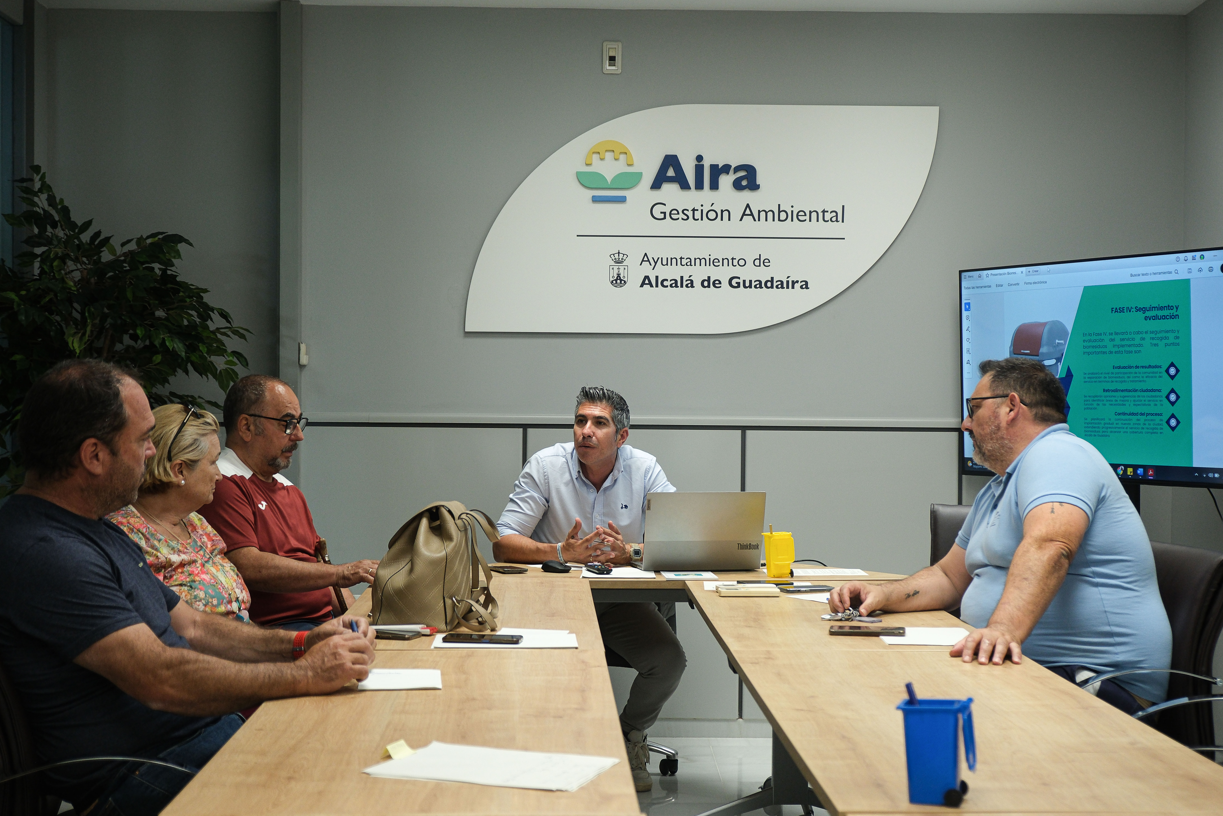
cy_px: 412
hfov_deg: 41.1
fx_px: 1631
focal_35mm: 48
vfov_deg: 28.1
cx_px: 612
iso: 800
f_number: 3.6
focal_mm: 31.5
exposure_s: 1/125
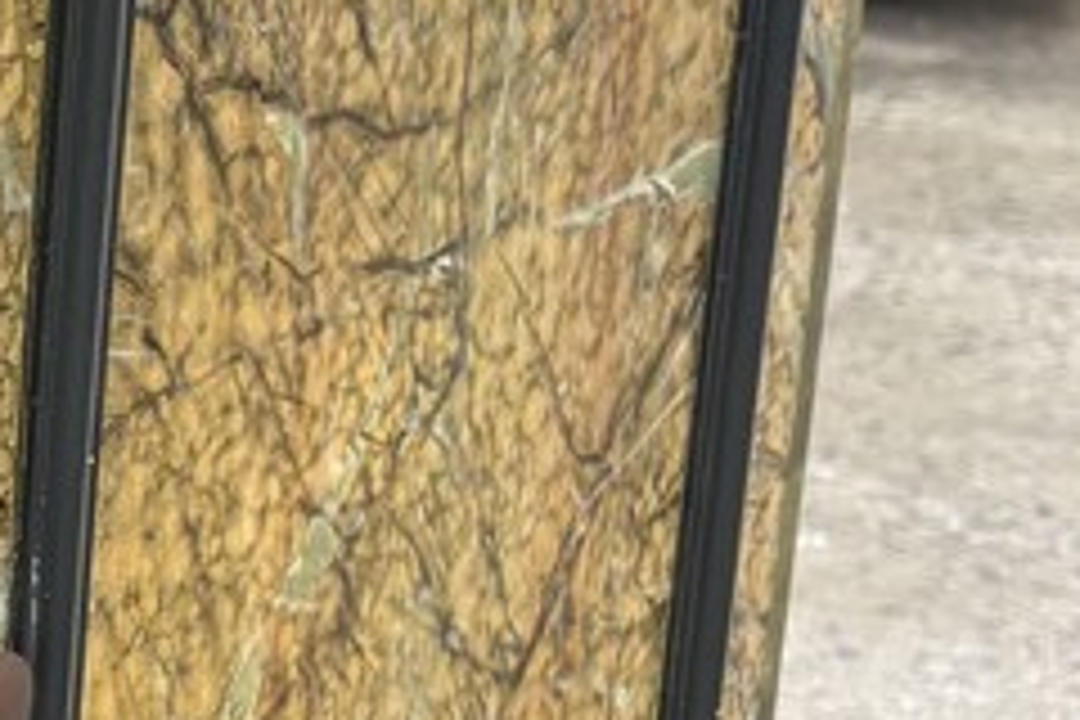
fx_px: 4050
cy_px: 490
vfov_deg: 10.1
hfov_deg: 14.0
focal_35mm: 135
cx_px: -652
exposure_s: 1/261
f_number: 1.6
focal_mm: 5.96
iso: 40
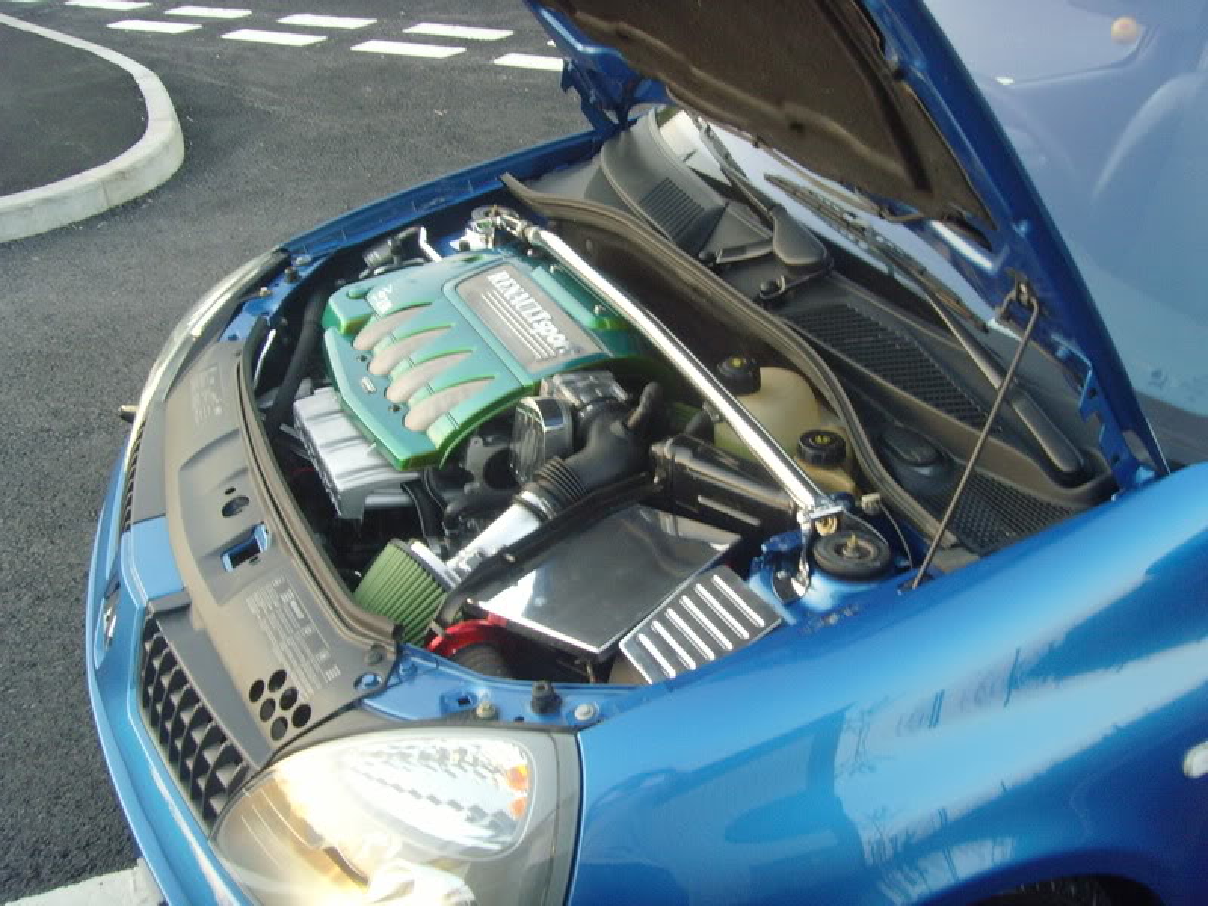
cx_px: 604
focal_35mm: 39
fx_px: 1361
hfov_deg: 47.9
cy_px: 453
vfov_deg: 36.8
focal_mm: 6.6
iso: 200
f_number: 3.5
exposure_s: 1/15
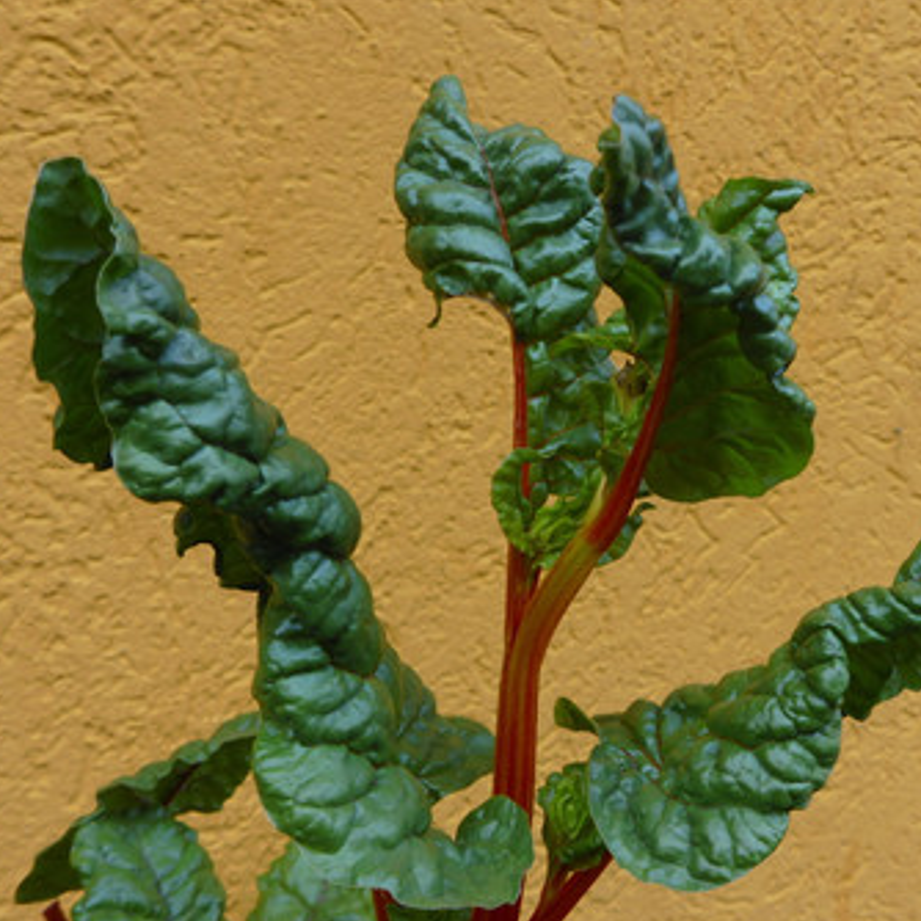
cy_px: 459
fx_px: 1114
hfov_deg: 44.7
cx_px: 560
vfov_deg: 44.9
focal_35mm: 37
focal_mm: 4.9
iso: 80
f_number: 3.3
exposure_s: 1/160
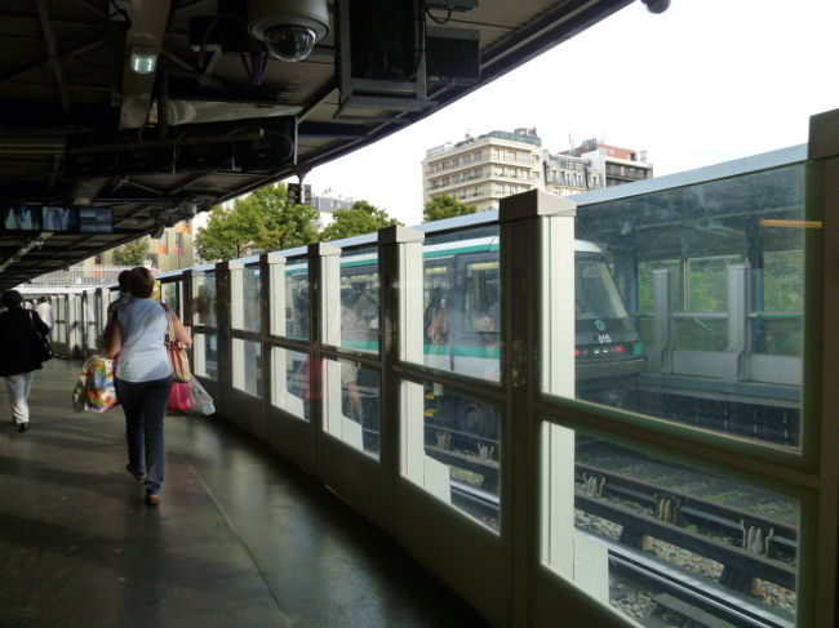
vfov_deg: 48.2
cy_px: 314
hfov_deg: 61.7
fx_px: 703
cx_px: 420
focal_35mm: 29
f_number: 3.2
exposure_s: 1/250
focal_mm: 5.1
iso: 160
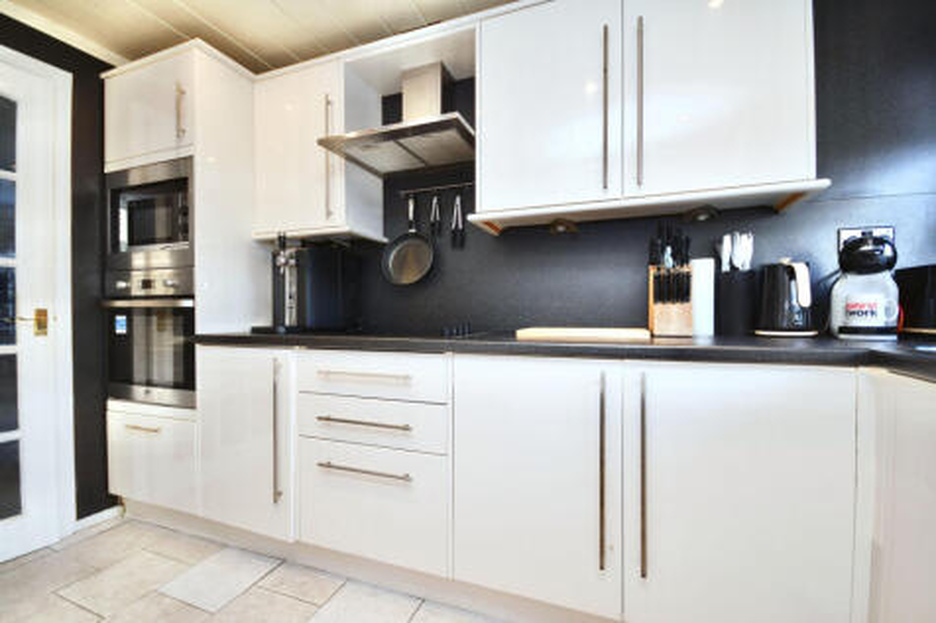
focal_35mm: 15
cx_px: 468
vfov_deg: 77.3
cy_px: 312
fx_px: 390
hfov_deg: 100.4
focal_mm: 10
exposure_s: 1/60
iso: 360
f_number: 4
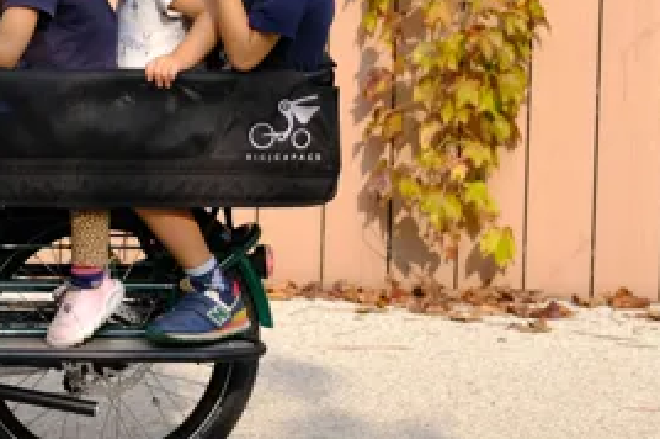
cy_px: -90
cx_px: -229
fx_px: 4102
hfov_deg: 9.0
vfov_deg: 6.1
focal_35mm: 224
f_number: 2.8
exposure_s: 1/1000
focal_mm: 50
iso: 160
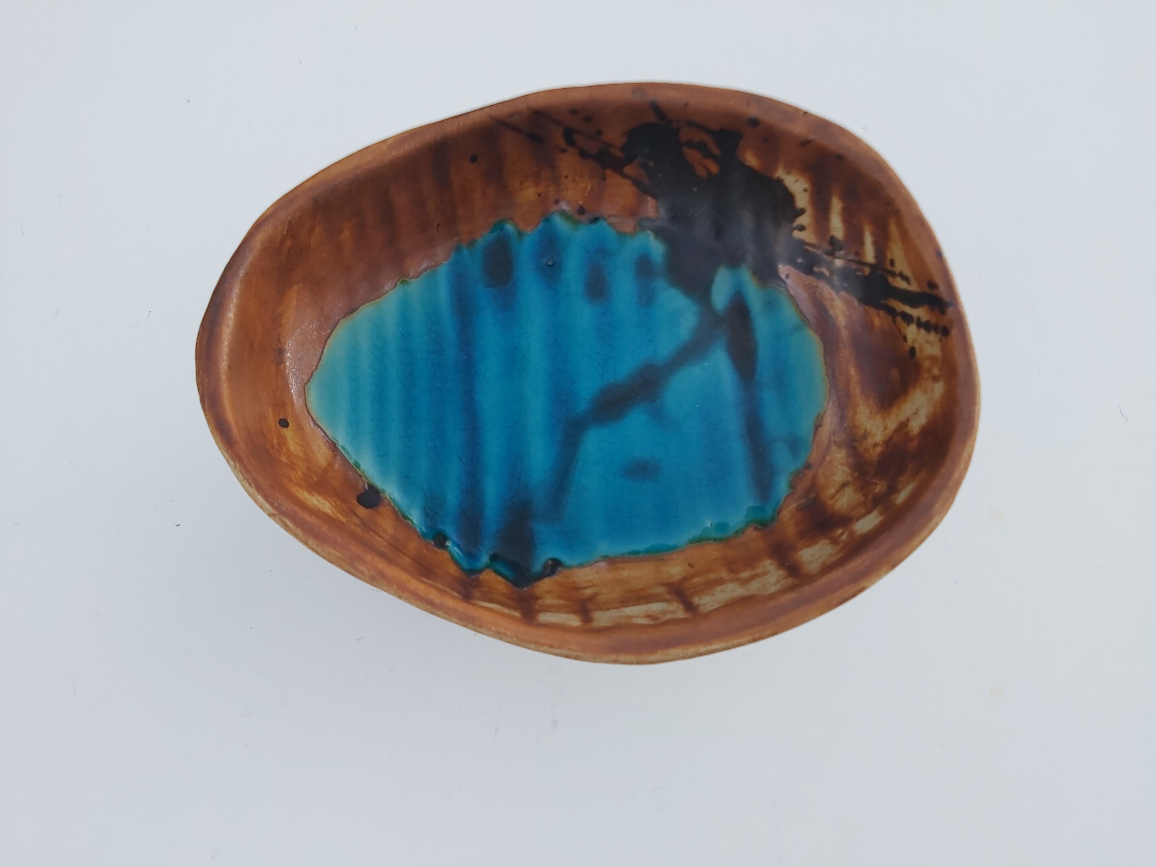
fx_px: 868
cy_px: 434
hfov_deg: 67.3
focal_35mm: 26
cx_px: 578
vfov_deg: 53.1
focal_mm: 3.92
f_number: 1.7
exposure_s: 1/50
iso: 80
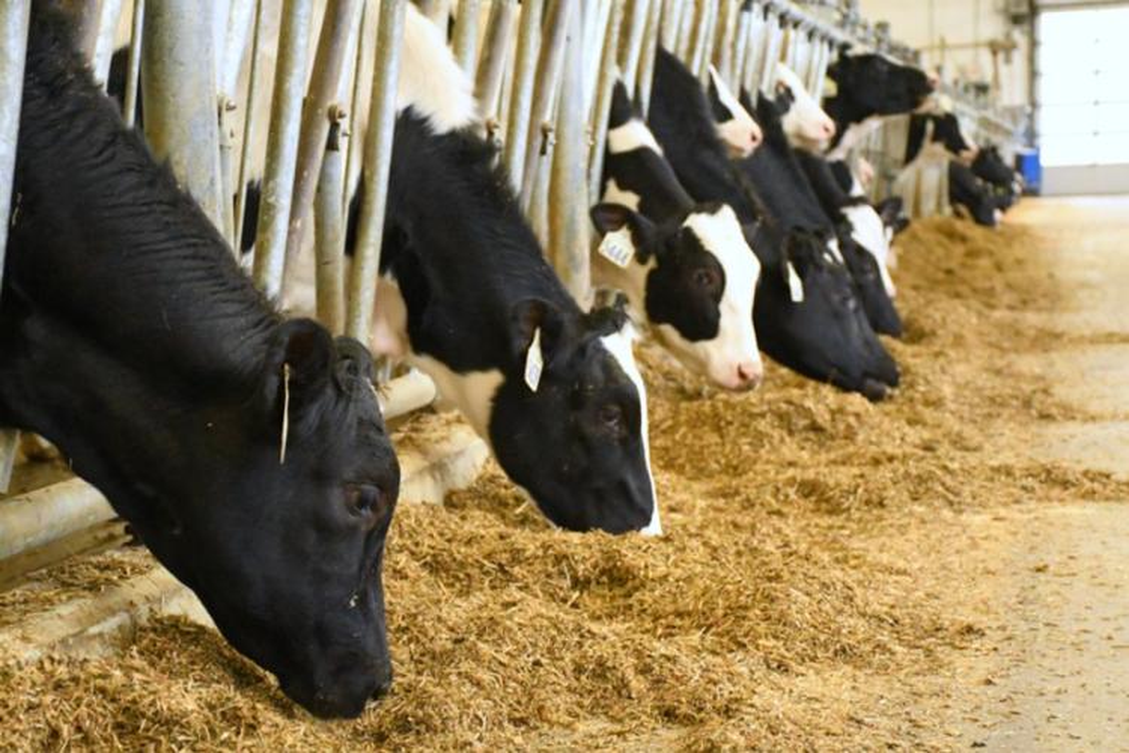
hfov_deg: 26.0
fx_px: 2446
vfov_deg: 17.5
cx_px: 564
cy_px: 376
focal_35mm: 78
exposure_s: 1/500
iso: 11400
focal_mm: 52
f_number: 4.8
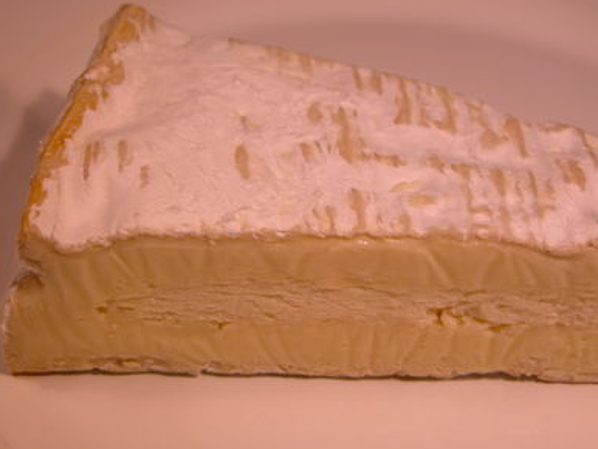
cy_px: 224
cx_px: 290
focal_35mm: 86
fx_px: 1487
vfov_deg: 17.2
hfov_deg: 22.7
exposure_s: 1/120
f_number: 3.5
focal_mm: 21
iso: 100
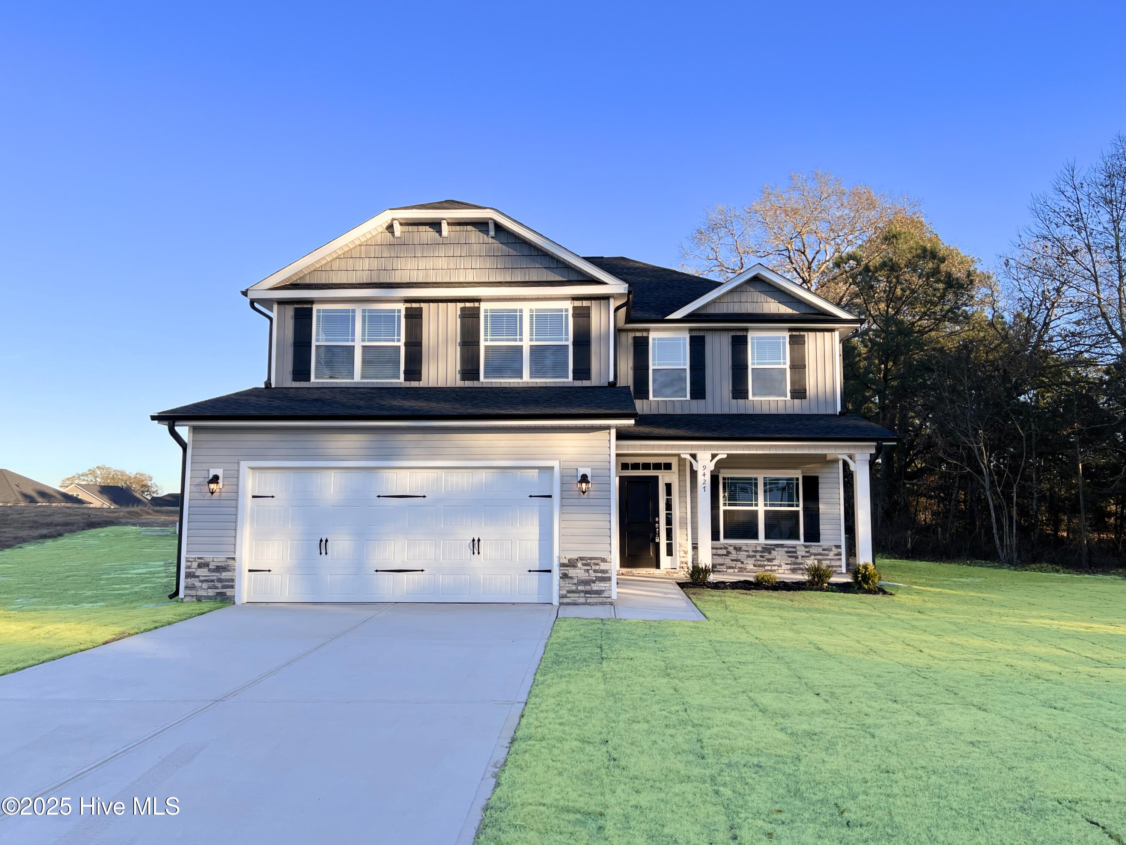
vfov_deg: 53.1
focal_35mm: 26
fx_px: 846
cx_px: 563
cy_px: 422
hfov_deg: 67.3
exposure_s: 1/1468
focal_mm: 5.7
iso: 50
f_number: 1.5
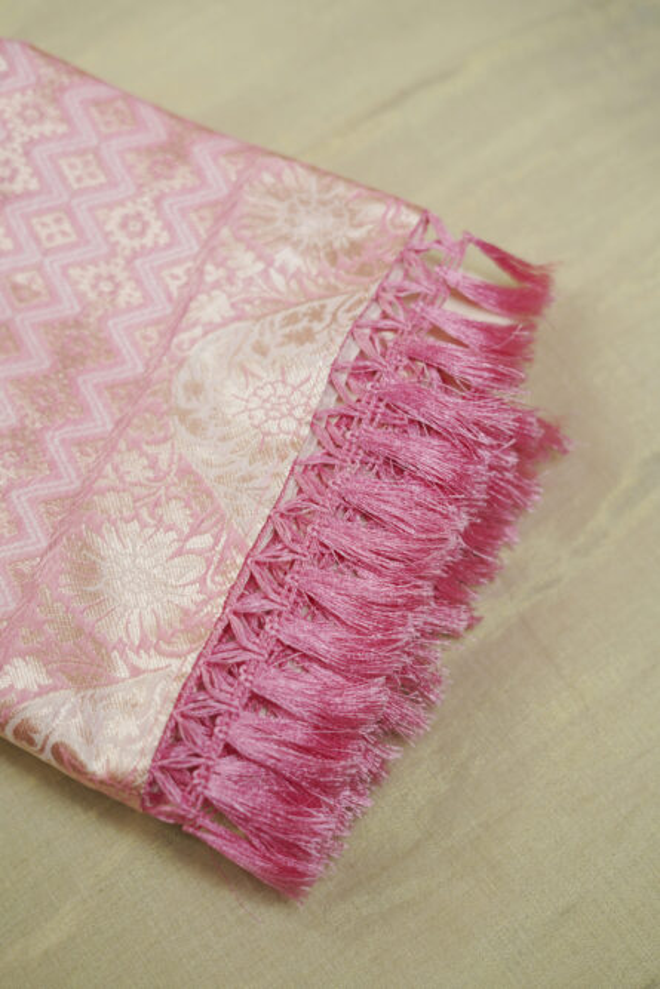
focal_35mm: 50
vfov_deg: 39.6
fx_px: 1374
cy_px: 494
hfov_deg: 27.0
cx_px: 330
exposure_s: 1/200
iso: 400
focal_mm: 50
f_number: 2.5
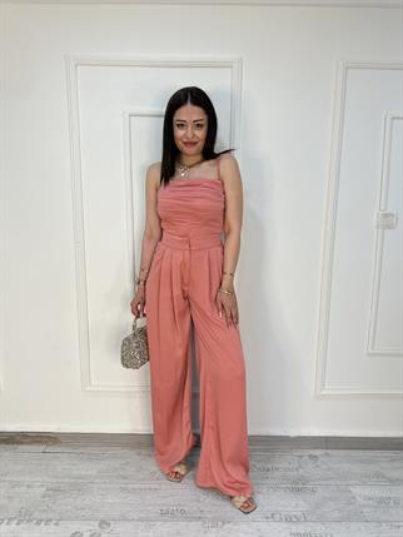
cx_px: 202
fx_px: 372
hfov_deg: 56.8
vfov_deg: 71.6
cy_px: 268
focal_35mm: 24
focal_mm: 6.86
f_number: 1.78
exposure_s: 1/121
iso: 64
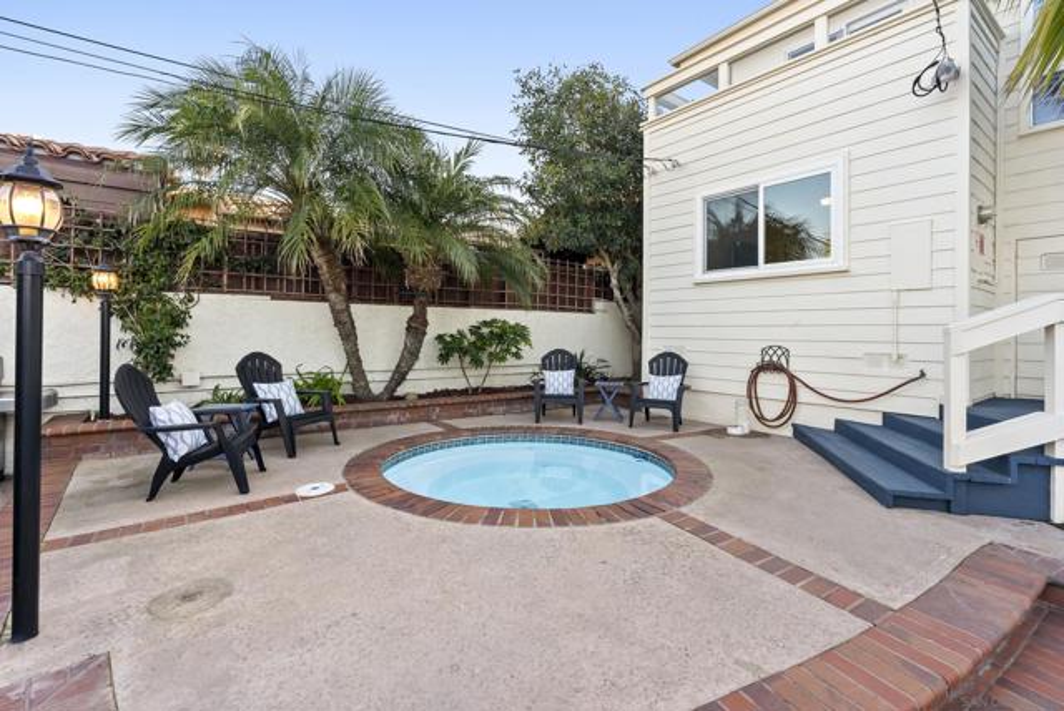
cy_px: 356
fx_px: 473
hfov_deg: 96.7
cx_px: 532
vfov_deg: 73.9
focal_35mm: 16
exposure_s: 1/100
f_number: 8
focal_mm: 16
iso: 500
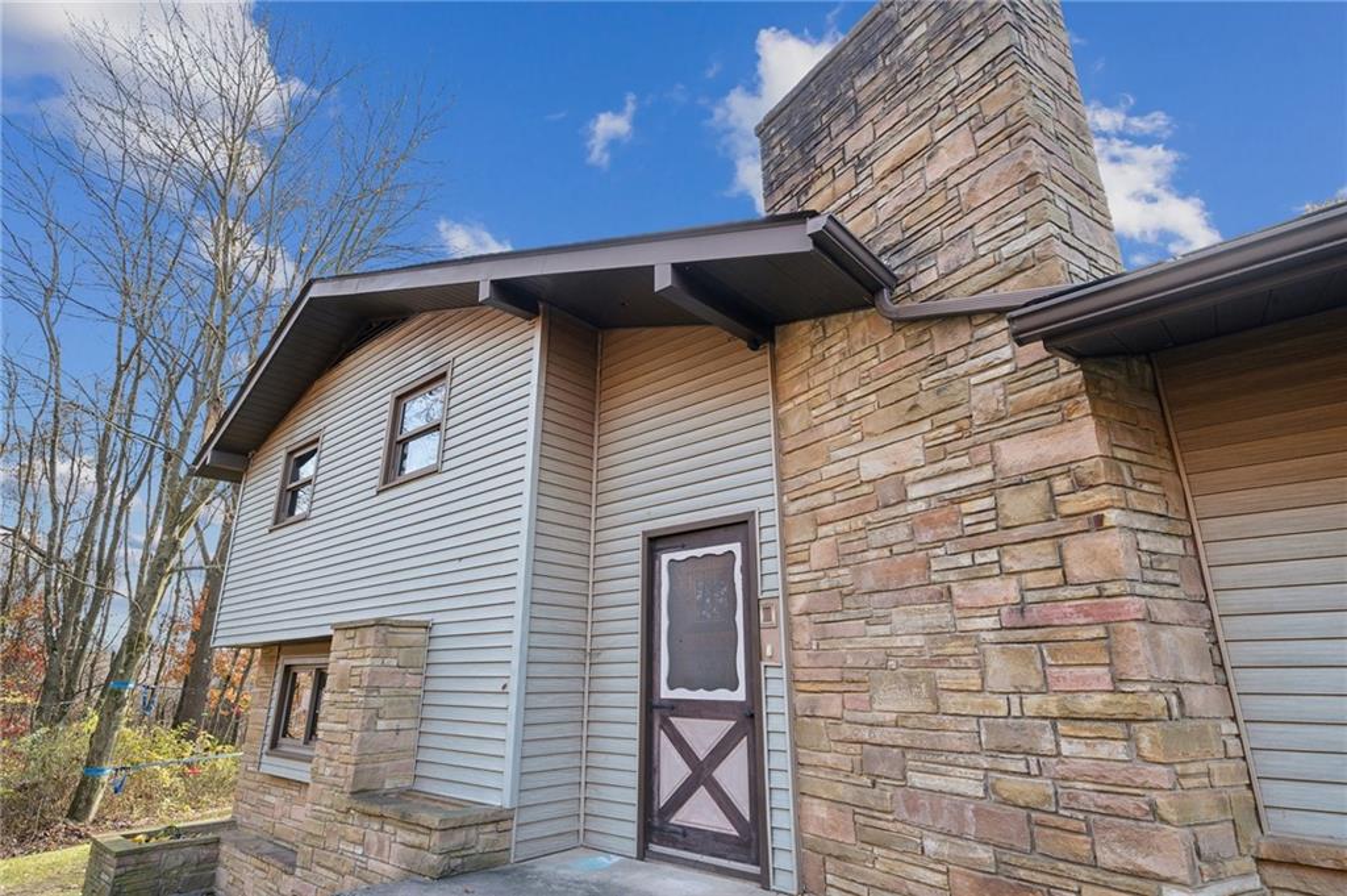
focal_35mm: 17
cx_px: 674
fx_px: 636
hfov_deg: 93.3
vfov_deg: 70.3
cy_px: 448
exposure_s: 1/8
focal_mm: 17
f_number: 11
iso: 50
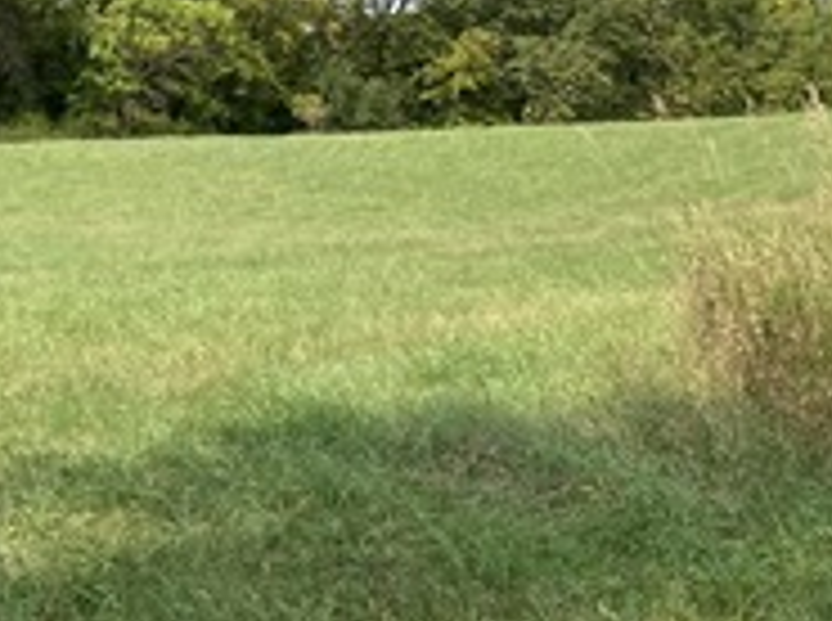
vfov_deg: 16.4
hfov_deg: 22.2
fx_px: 2111
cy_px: 25
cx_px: 274
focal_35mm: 88
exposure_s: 1/2088
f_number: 1.8
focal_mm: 3.99
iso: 20
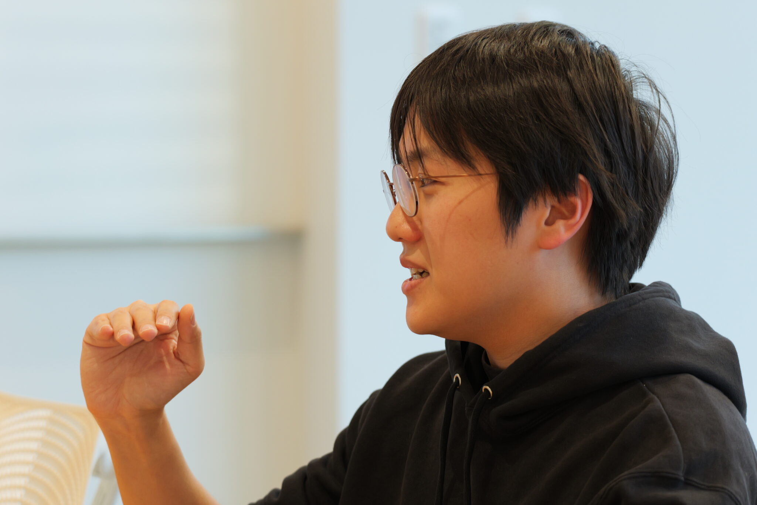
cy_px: 252
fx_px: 3238
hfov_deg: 13.3
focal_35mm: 154
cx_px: 378
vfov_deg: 8.9
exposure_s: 1/125
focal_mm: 154
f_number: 5.6
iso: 1600
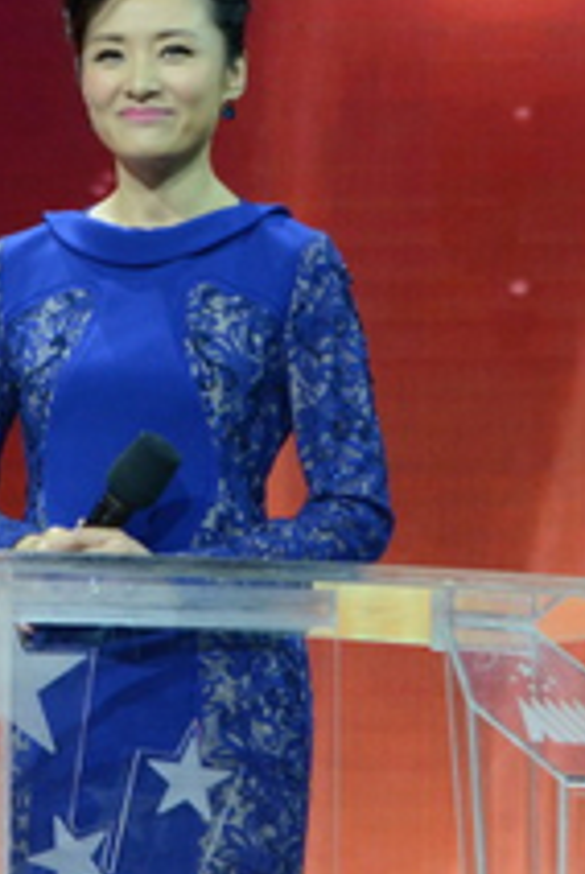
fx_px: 9317
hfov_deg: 3.6
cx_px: 0
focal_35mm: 384
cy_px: 375
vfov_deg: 5.4
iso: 1250
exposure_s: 1/80
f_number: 8
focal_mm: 85
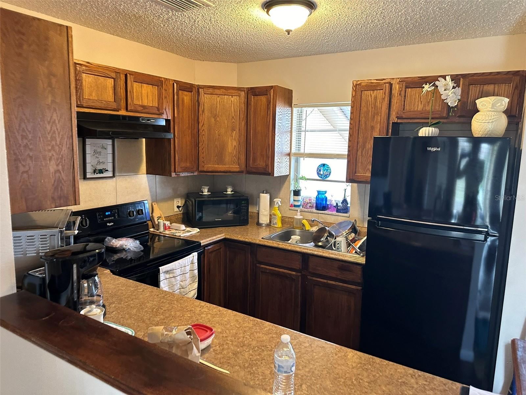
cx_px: 263
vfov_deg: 56.8
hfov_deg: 71.6
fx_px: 365
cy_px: 198
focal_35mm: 24
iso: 320
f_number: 1.78
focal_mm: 6.86
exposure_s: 1/60
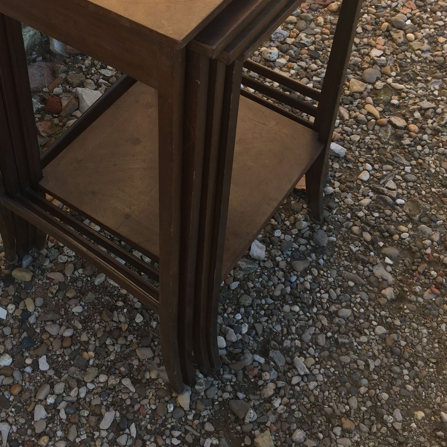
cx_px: 136
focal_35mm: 51
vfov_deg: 32.4
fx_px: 745
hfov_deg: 33.0
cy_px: 80
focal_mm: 4.15
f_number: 2.2
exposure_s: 1/460
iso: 32
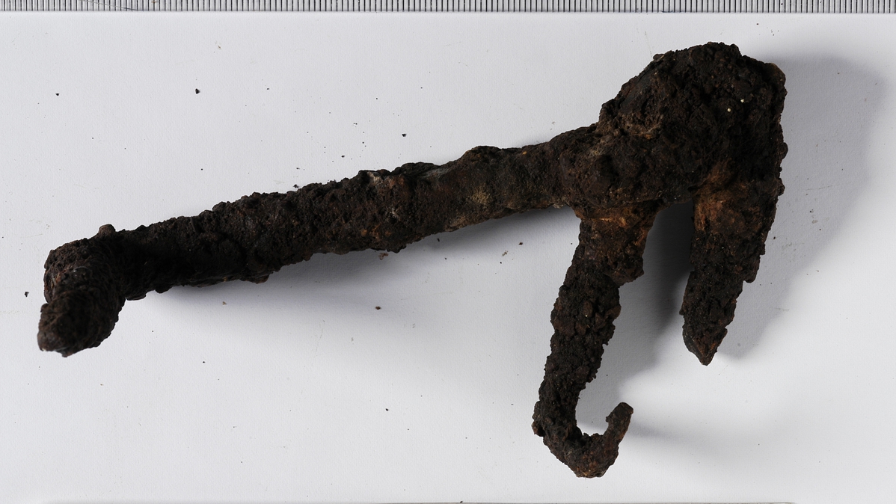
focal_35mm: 87
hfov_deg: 24.6
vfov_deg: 14.0
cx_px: 448
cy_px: 246
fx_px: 2056
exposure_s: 1/125
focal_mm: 55
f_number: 13
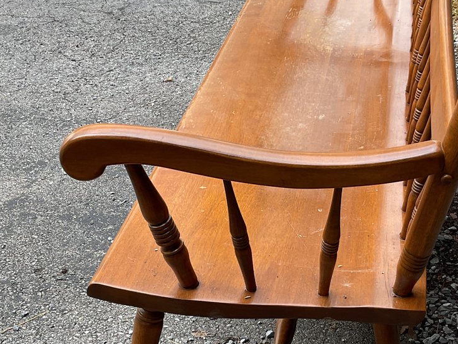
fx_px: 794
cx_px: 260
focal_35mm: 60
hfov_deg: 32.1
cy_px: 248
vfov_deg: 24.2
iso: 16
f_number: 1.8
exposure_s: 1/289
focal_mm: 3
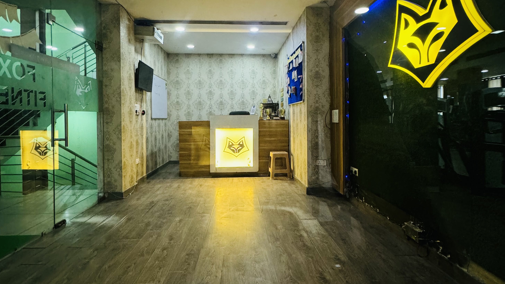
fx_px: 281
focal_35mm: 21
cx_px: 248
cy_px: 121
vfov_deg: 53.4
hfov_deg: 83.8
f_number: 2.2
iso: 500
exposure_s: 1/50
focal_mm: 2.22
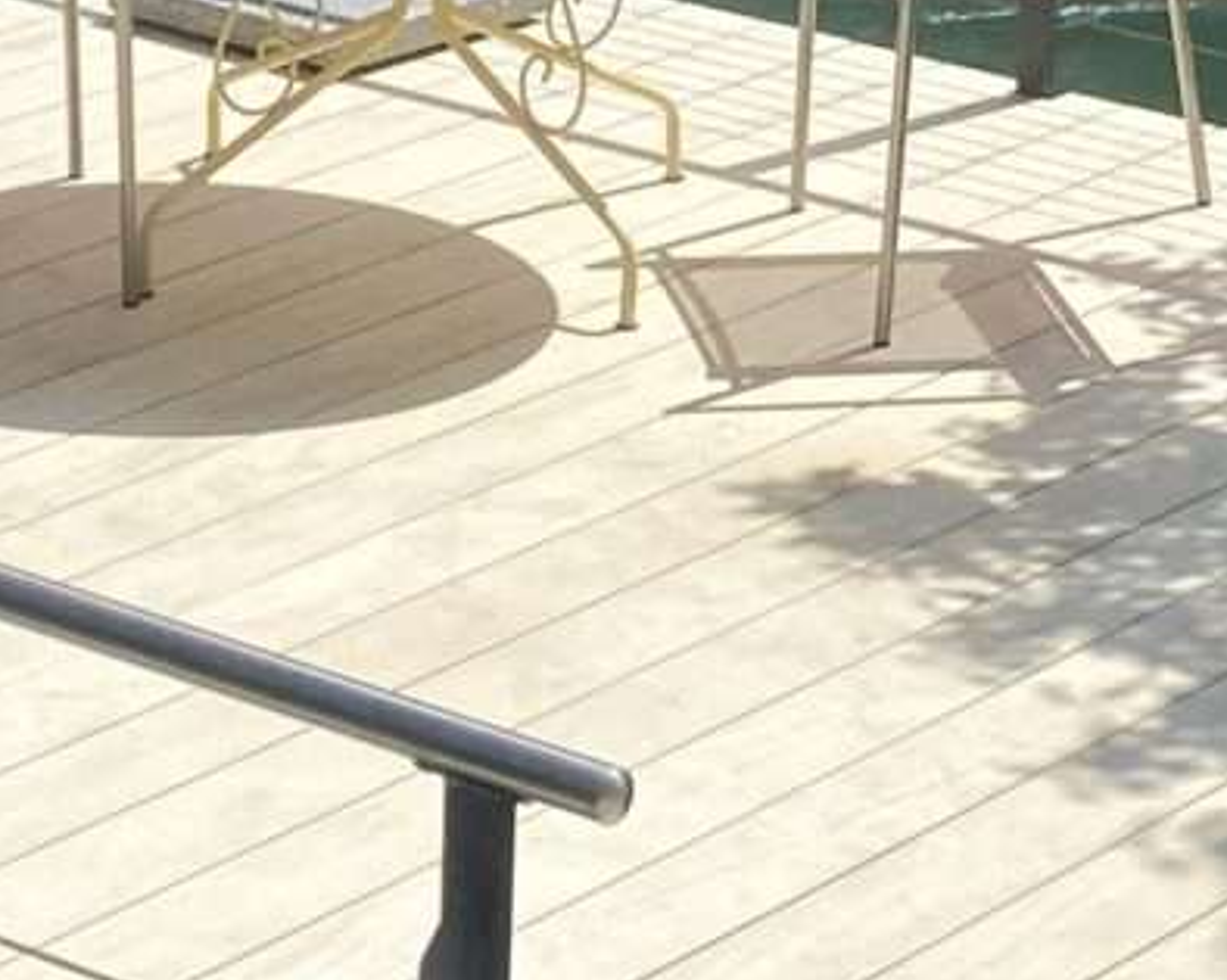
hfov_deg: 11.7
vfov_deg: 9.3
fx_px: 5990
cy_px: -9
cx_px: 492
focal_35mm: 165
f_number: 1.8
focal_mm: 4.25
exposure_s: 1/9615
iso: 32
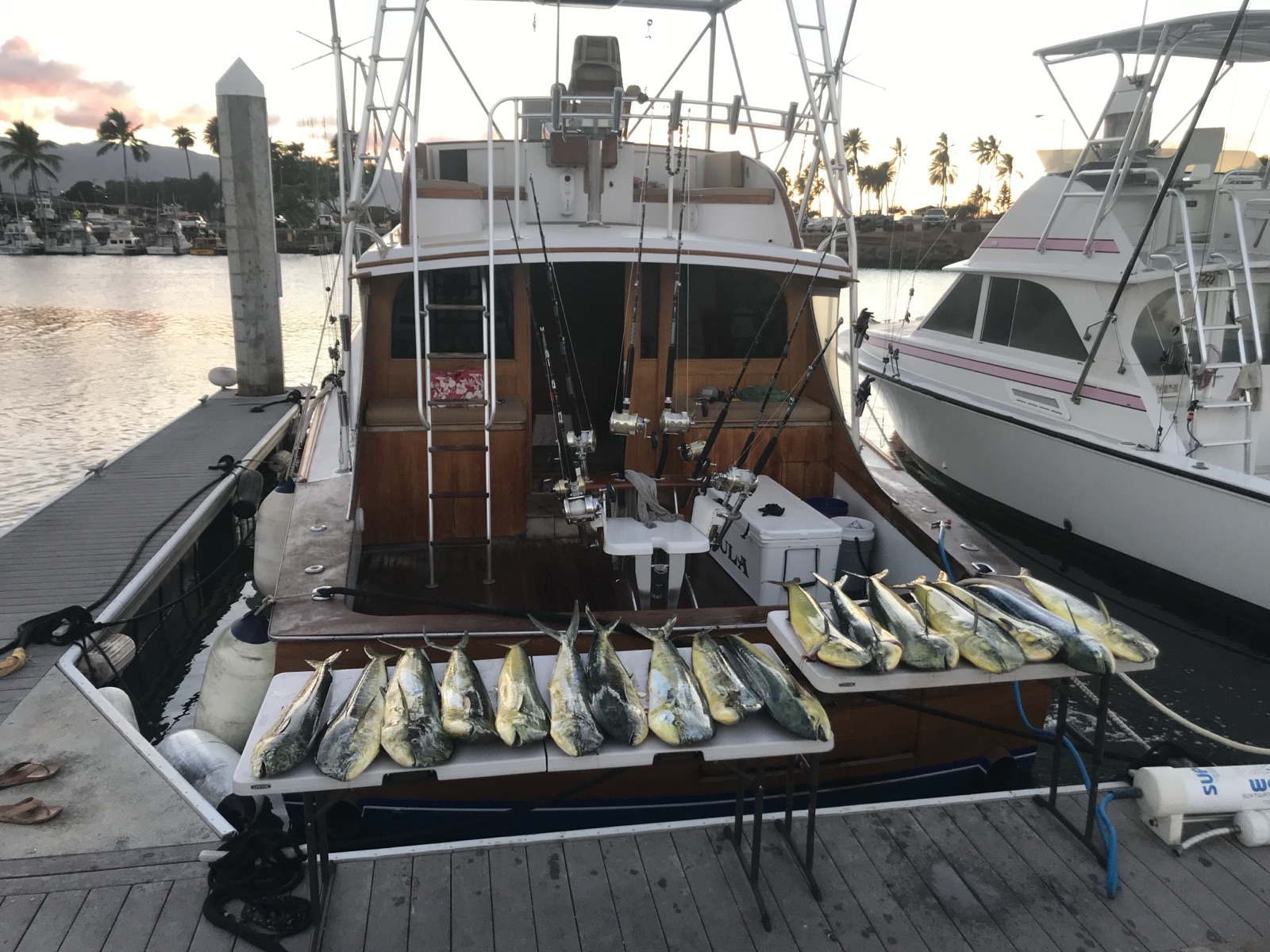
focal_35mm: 28
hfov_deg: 63.4
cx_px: 635
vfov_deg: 49.7
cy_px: 476
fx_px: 1027
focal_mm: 3.99
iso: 40
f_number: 1.8
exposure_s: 1/120
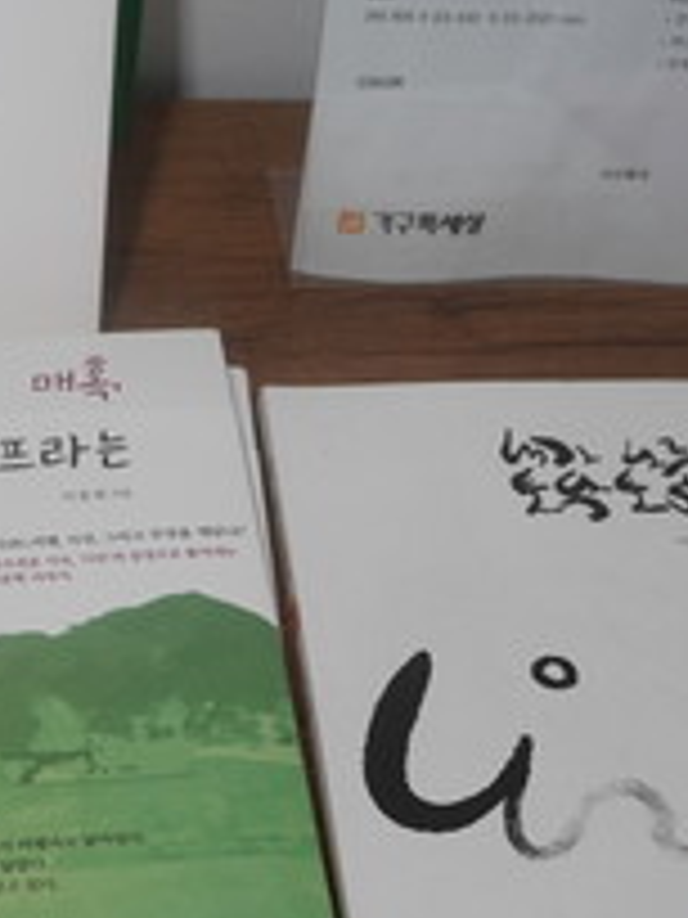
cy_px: 486
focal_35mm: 85
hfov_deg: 16.9
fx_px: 2253
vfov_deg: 23.0
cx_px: -49
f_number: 4
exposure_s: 1/160
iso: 800
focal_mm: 20
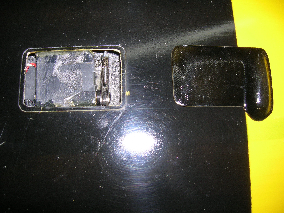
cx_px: 142
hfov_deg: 54.0
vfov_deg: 41.8
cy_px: 106
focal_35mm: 34
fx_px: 279
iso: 50
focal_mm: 5.7
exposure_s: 1/60.1
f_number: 2.9
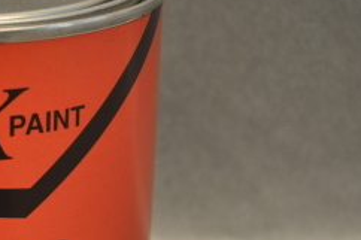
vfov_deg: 12.1
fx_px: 1122
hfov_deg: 17.7
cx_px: -33
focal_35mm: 112
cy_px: 204
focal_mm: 30
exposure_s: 1/60
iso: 800
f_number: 4.8
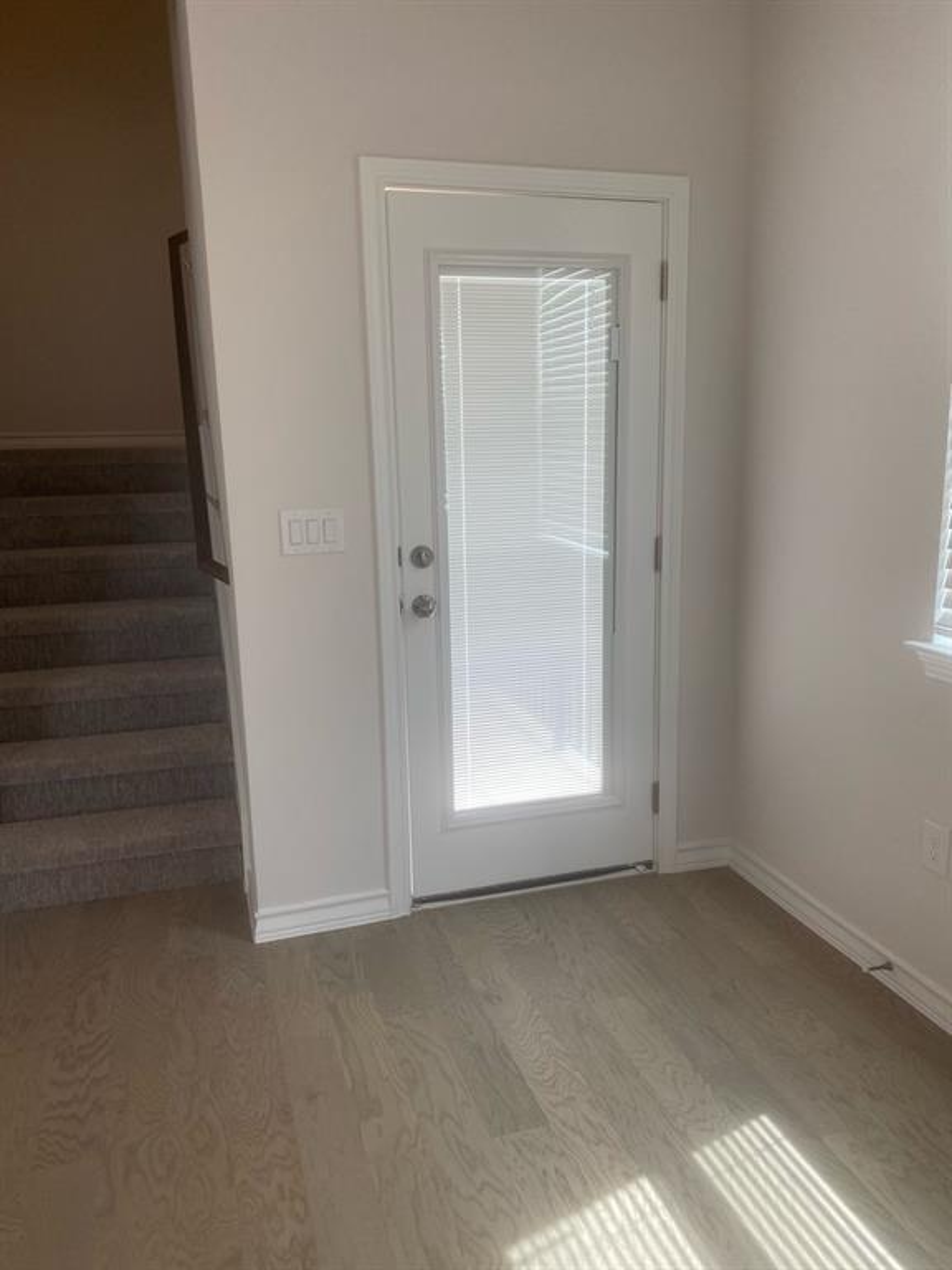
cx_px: 476
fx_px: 953
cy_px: 635
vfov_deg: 67.3
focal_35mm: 26
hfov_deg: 53.1
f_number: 1.8
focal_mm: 4.25
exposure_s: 1/120
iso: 80
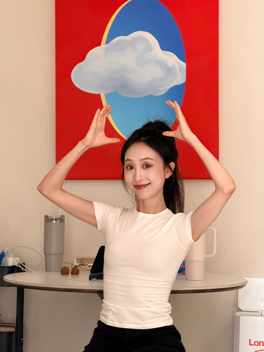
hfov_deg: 14.8
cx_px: 132
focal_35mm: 100
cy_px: 176
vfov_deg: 19.6
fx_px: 1017
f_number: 2.8
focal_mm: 16.89
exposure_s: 1/121
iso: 320
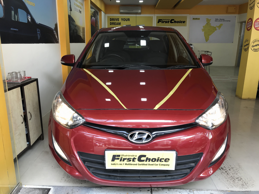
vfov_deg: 49.7
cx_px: 130
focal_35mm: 28
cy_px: 97
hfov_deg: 63.4
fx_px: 209
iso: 25
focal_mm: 3.99
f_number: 1.8
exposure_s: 1/50
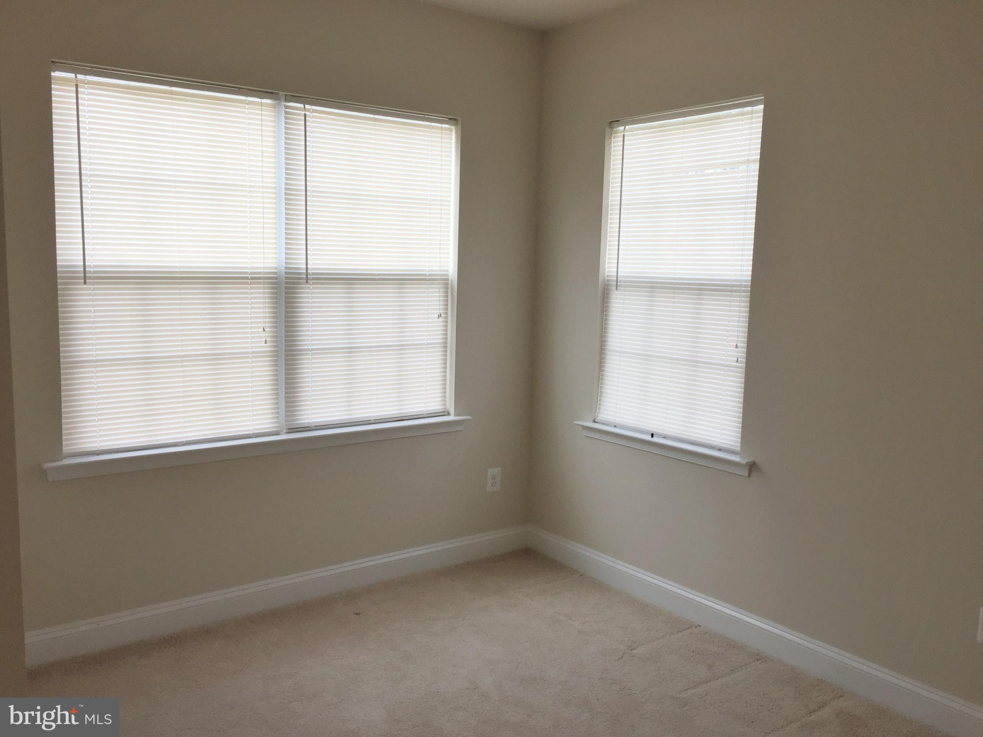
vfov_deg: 48.2
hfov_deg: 61.7
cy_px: 368
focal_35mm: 29
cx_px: 492
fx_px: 823
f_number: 2.2
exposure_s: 1/120
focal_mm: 4.15
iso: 32
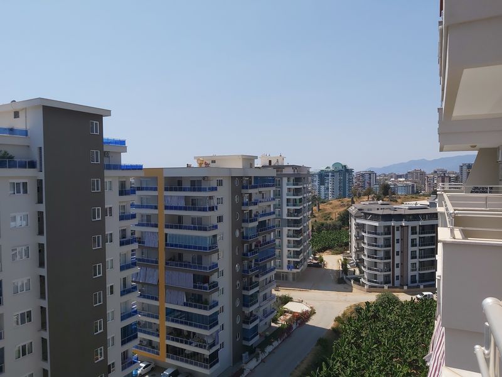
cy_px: 188
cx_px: 251
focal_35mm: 26
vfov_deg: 53.1
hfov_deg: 67.3
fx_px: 377
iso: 64
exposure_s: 1/4225
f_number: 1.7
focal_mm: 3.92
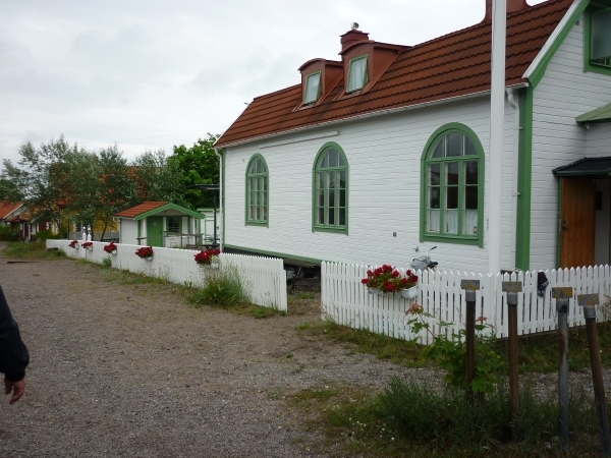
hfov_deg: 55.4
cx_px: 306
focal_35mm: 33
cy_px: 229
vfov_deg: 42.9
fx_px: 582
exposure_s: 1/800
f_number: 2.8
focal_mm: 5.5
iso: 80
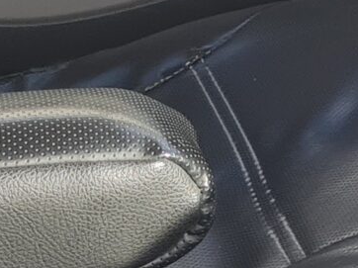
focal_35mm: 184
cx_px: 1056
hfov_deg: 8.9
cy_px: -150
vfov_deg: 7.9
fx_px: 1902
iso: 50
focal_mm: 5.4
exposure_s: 1/277
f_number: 1.8
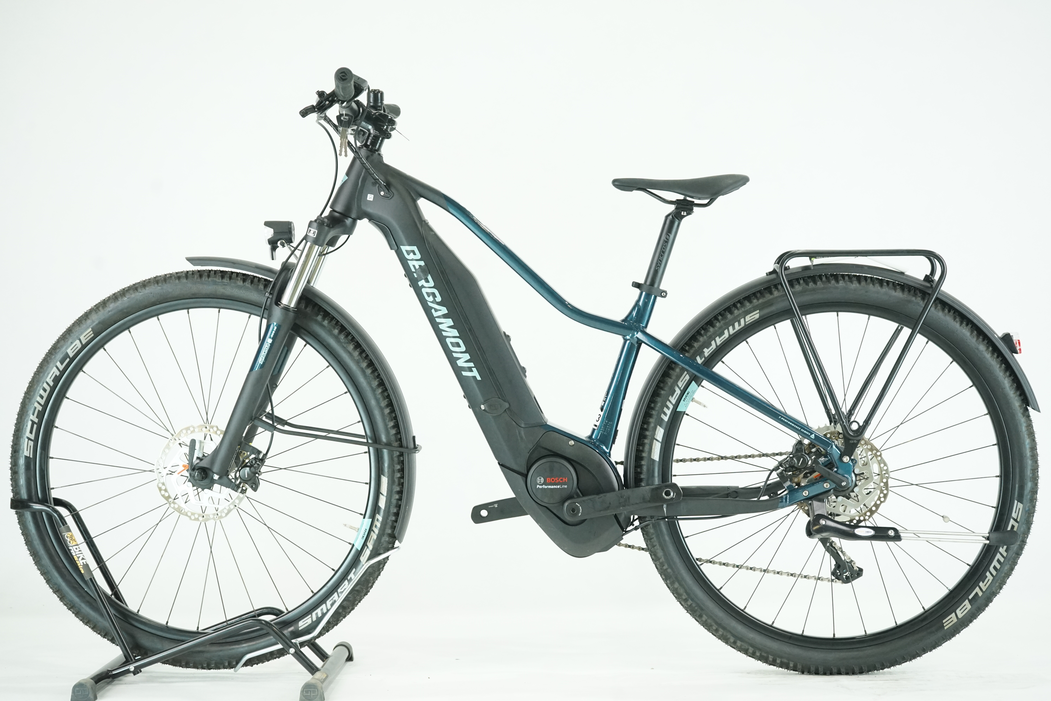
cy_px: 350
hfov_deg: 33.4
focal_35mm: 60
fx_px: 1752
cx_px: 526
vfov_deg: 22.6
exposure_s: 1/200
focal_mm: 60
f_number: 6.3
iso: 3200
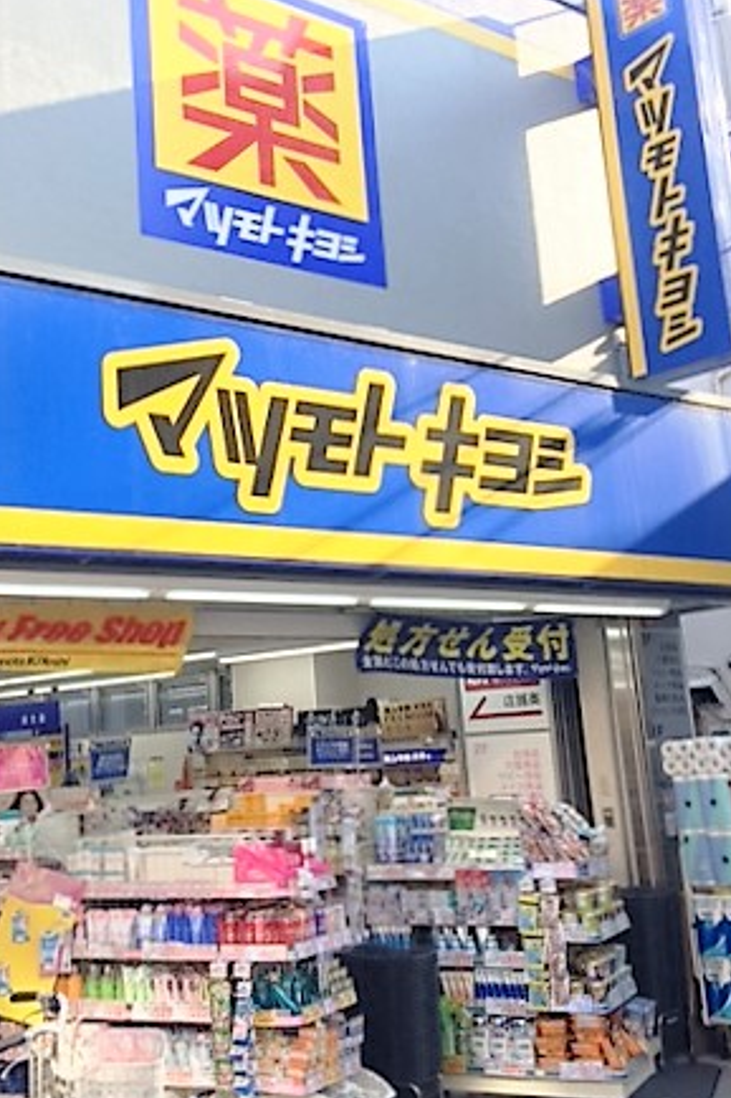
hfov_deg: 30.3
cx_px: 247
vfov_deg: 44.2
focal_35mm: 44
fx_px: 1341
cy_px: 416
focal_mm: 4.15
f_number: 2.2
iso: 32
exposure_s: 1/513
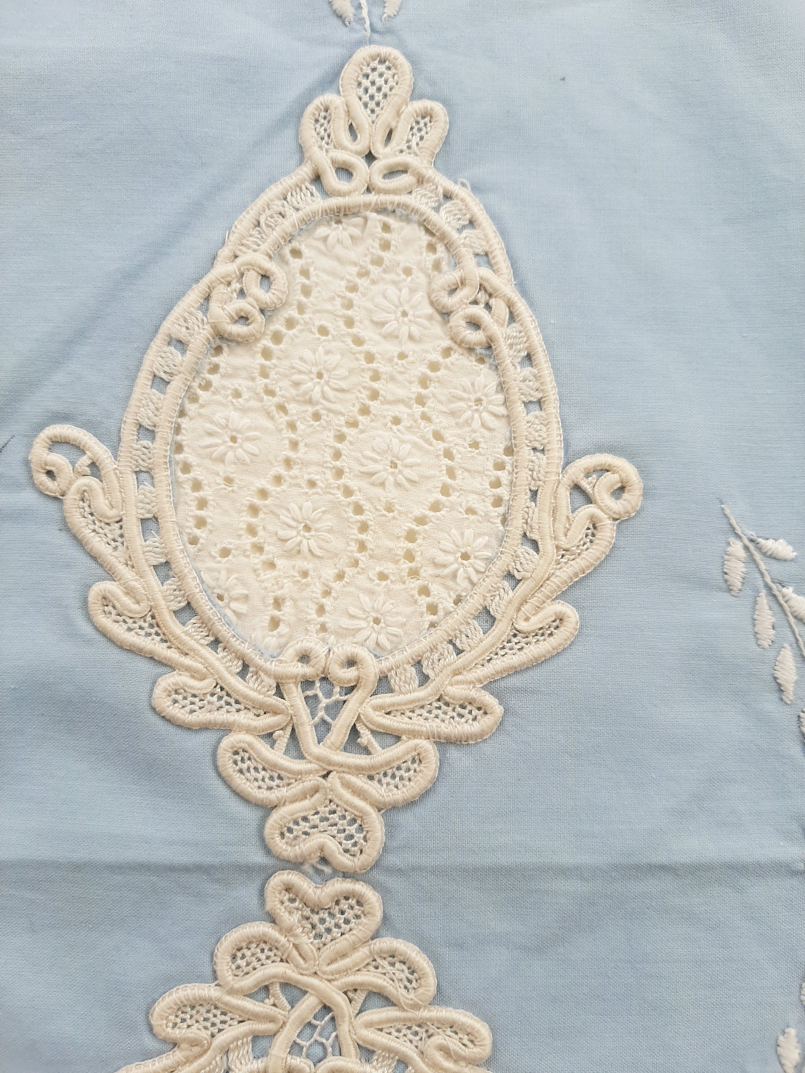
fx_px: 806
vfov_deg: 67.3
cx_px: 402
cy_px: 536
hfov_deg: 53.1
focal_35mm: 26
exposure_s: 1/334
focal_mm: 3.93
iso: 40
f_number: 1.7
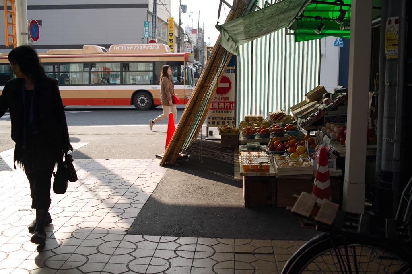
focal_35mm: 41
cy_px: 137
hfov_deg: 47.4
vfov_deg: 32.6
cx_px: 206
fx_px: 469
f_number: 2.8
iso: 100
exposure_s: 1/640
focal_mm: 24.2
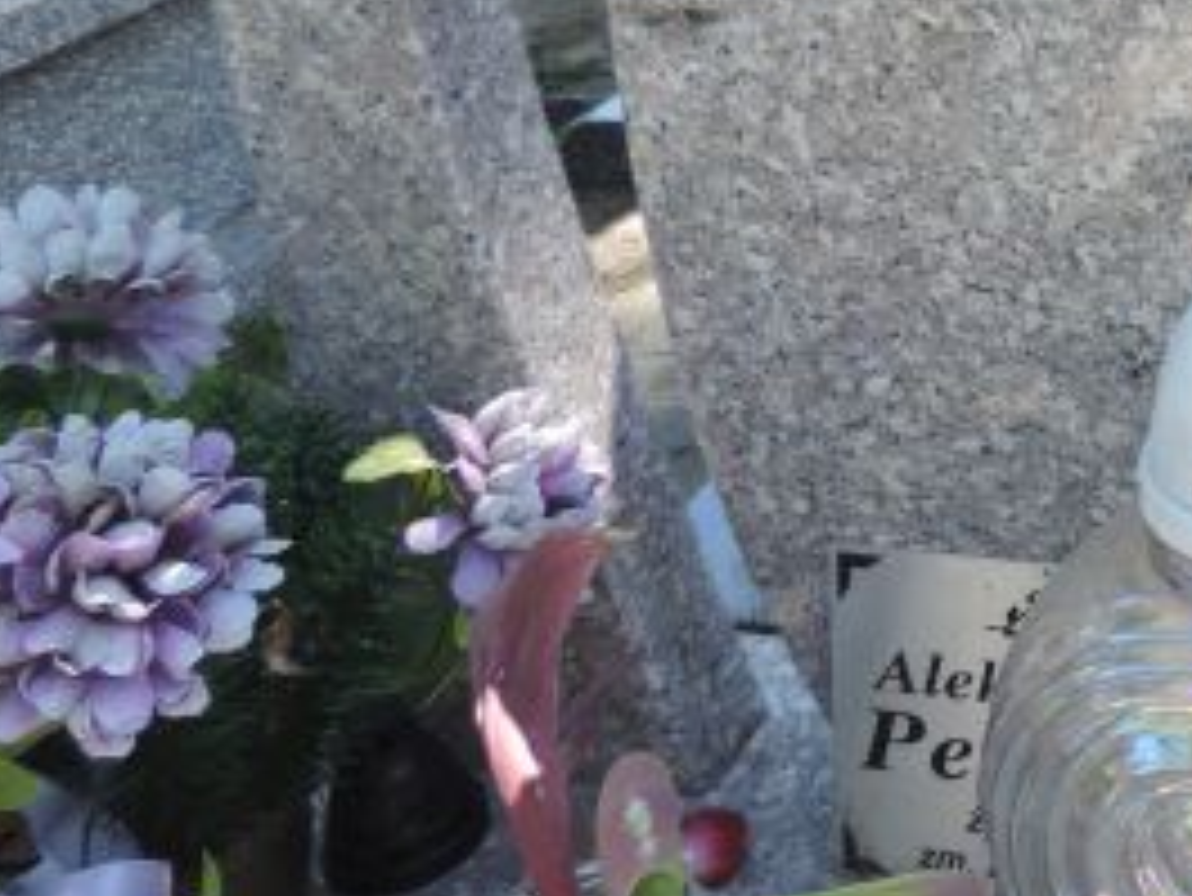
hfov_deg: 29.0
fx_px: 1998
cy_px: 14
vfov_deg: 24.2
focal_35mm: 58
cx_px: 1403
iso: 80
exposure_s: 1/125
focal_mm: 4.3
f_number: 3
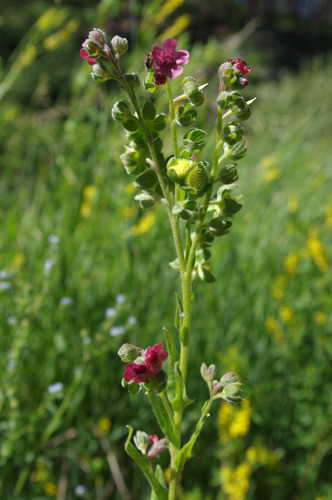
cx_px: 166
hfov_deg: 29.2
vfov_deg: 42.8
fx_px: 638
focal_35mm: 46
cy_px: 250
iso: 200
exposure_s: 1/400
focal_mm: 30.63
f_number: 8
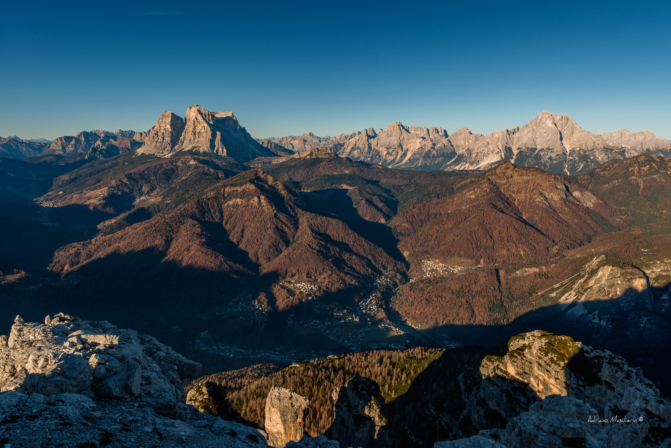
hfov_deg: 73.7
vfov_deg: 53.2
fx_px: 447
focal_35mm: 24
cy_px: 224
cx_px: 336
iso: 100
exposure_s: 1/50
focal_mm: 24
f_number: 16
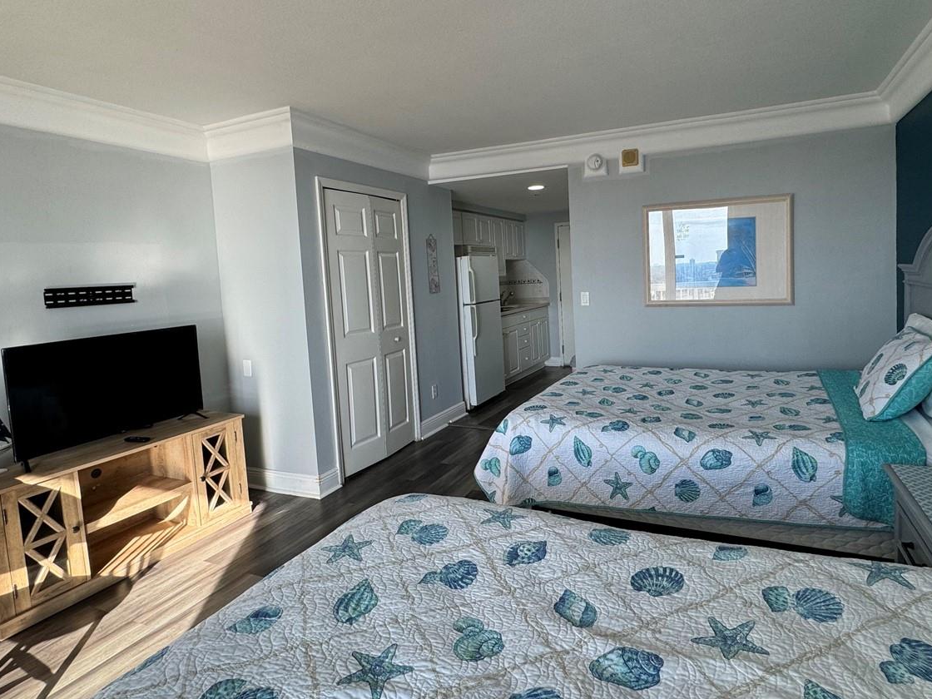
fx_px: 538
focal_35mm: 20
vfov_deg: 65.7
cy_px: 306
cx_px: 516
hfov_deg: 81.5
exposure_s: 1/120
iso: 80
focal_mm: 2.22
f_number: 2.2
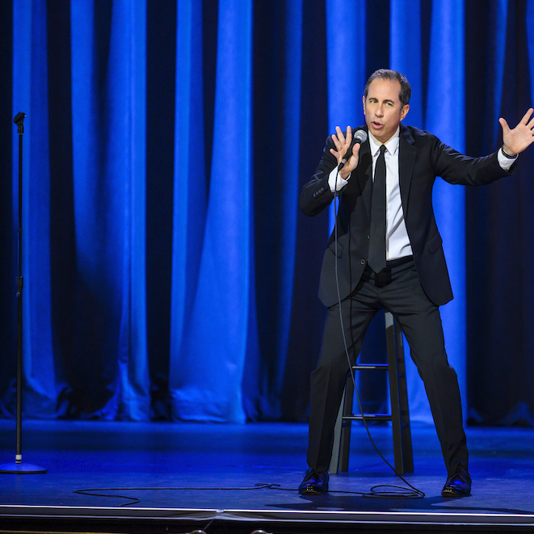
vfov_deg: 6.8
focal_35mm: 257
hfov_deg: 6.8
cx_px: 402
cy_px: 267
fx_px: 4485
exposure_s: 1/200
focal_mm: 200
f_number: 2.8
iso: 3200
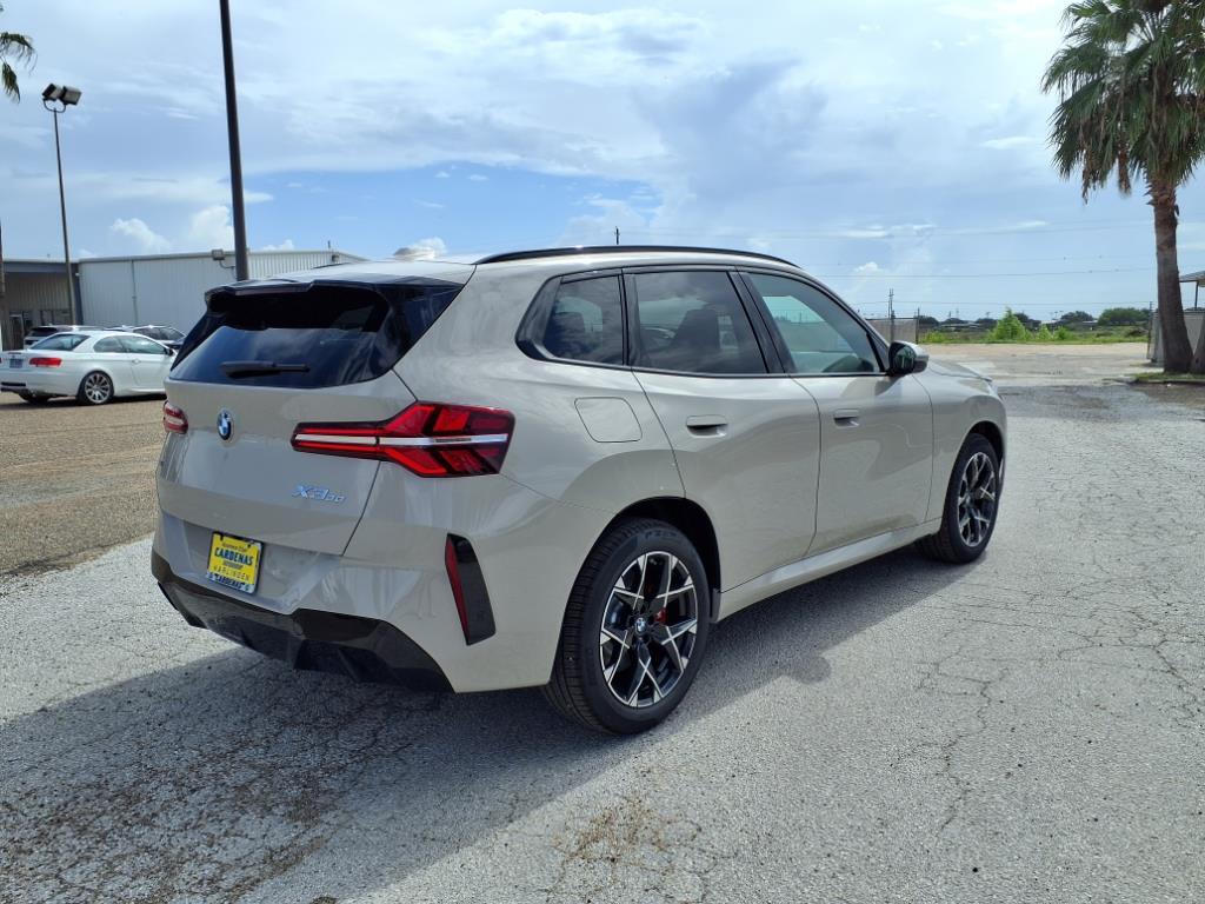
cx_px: 602
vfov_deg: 51.4
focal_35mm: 27
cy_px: 452
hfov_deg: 65.3
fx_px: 940
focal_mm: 3.58
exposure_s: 1/2500
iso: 40
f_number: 1.9
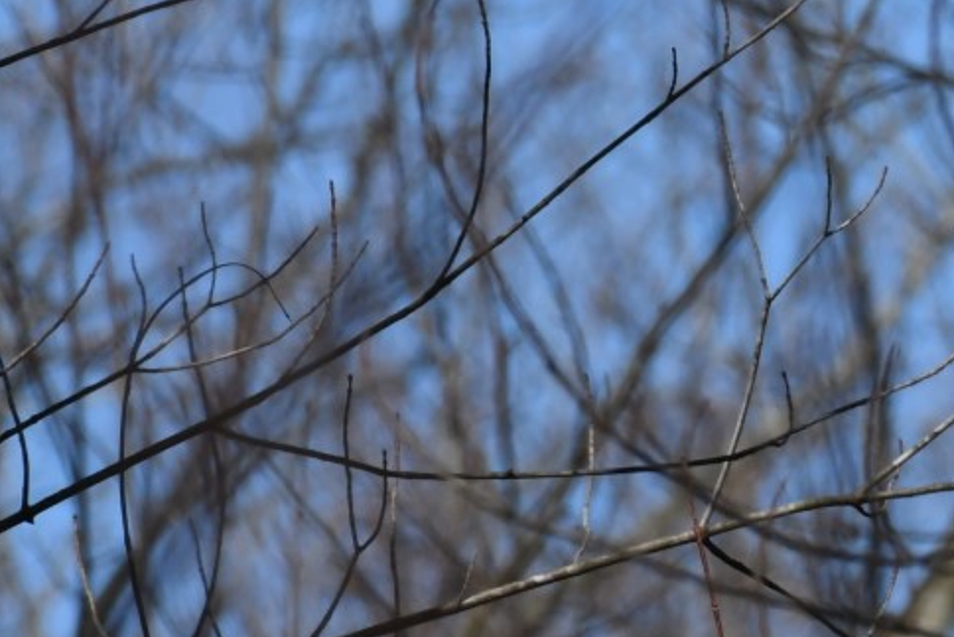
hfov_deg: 0.8
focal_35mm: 2508
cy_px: 747
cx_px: 1520
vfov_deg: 0.5
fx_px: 66478
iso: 800
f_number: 14
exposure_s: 1/800
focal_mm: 500
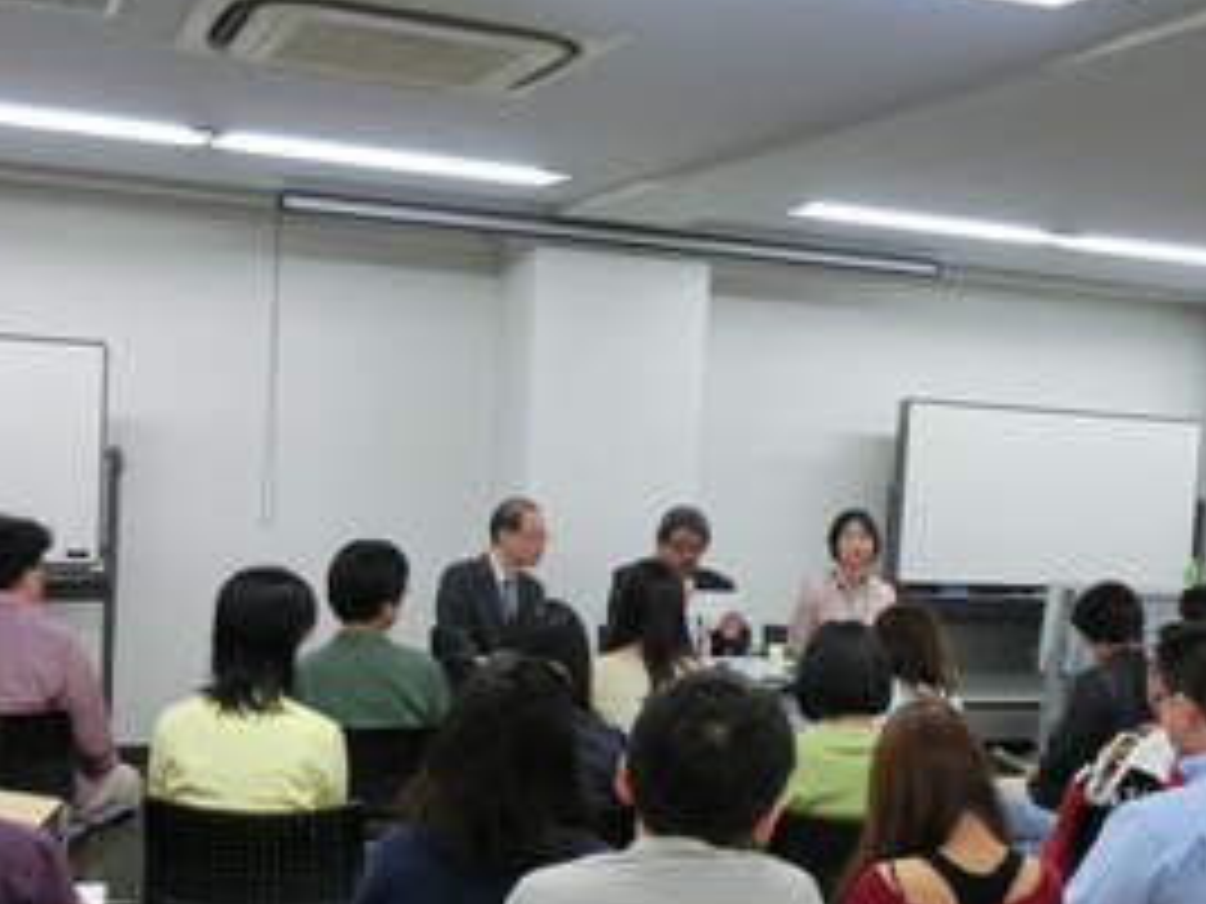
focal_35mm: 47
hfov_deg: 40.3
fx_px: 1637
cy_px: 585
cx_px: 698
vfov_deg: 30.7
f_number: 3.2
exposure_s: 1/125
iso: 320
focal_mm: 6.1
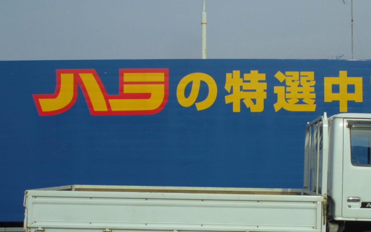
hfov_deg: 37.1
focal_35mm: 54
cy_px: 178
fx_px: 546
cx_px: 247
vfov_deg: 23.7
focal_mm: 6.9
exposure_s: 1/800
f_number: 4.2
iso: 100
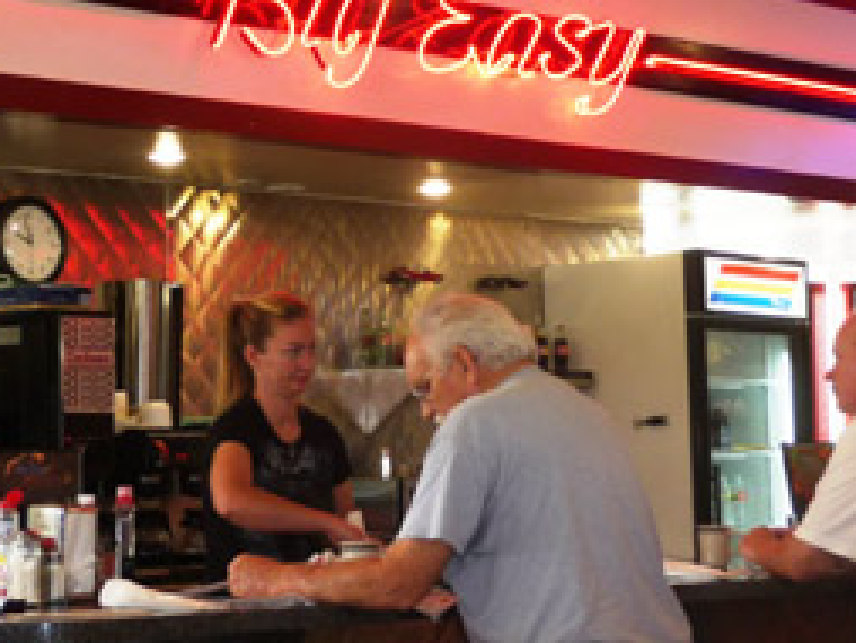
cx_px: 413
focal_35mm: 106
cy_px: 162
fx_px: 2622
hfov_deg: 18.5
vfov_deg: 13.9
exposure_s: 1/30
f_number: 4.5
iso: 100
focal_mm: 10.5
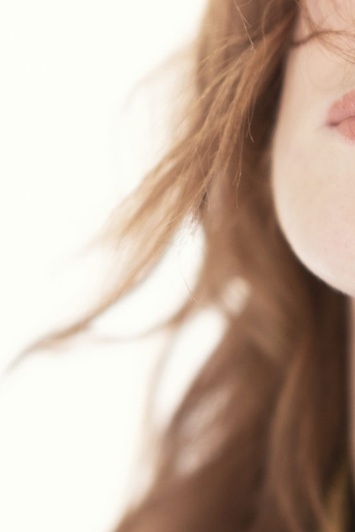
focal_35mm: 307
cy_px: 399
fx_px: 4537
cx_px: 603
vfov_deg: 6.7
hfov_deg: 4.4
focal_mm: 85
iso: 500
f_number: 1.4
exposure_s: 1/200
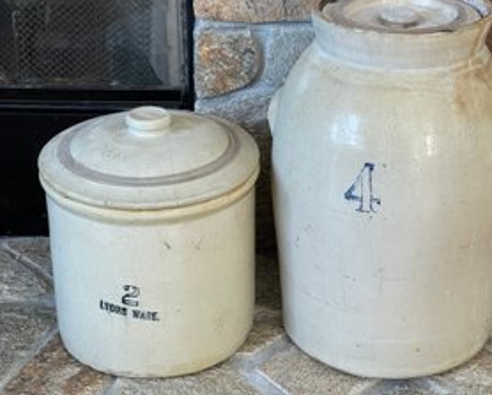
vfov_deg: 19.9
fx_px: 1122
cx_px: 263
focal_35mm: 77
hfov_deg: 24.7
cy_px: 192
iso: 200
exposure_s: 1/76
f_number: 2.2
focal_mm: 7.5
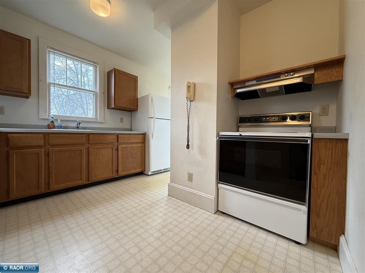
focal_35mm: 14
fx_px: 148
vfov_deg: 85.7
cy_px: 136
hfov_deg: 102.1
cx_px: 182
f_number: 2.2
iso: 200
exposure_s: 1/120
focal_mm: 2.22
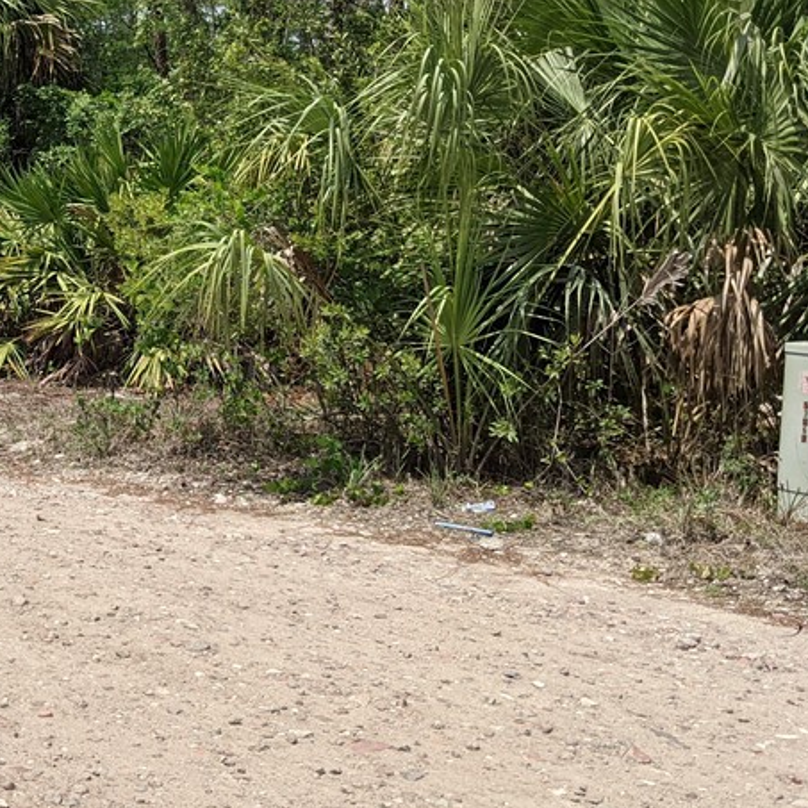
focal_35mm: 54
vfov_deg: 31.4
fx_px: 1426
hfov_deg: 29.0
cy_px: 271
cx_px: -54
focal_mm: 4.44
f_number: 1.8
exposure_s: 1/3906
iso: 52
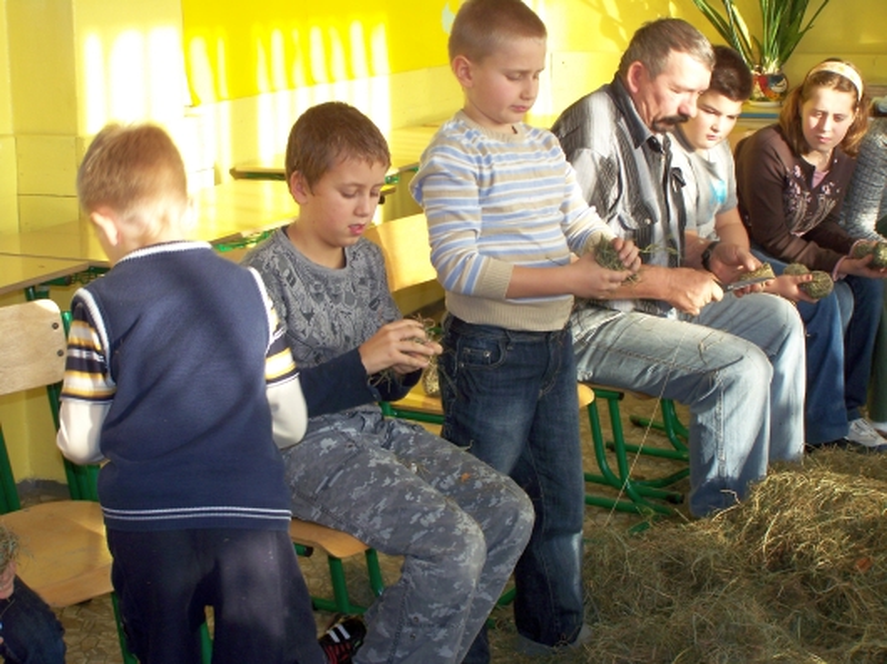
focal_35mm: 75
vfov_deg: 19.6
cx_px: 444
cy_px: 332
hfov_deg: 26.0
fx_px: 1921
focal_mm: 12.4
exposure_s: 1/80
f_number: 3.2
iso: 80
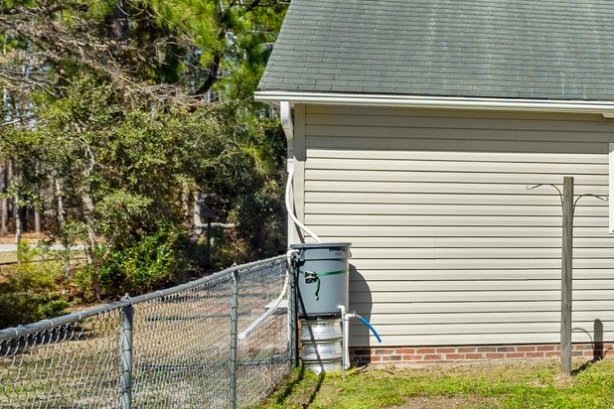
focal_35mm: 63
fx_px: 1074
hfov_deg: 26.1
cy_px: 167
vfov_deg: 21.5
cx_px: 842
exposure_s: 1/1000
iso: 100
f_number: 8
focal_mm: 19
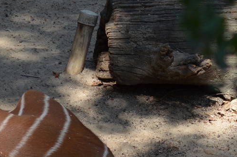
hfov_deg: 5.2
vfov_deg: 3.4
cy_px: 50
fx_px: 2622
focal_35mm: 399
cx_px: -32
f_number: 5.6
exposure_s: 1/500
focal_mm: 82
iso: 400
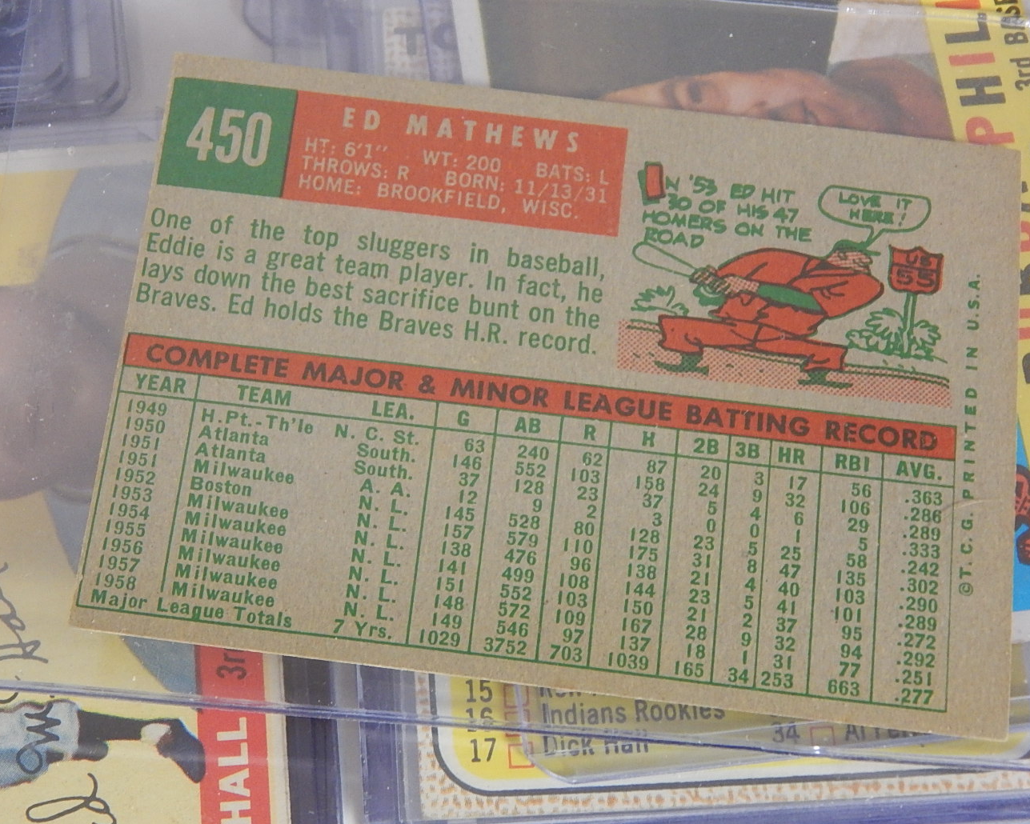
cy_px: 429
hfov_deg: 25.7
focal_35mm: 74
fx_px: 2256
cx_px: 432
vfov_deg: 20.7
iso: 400
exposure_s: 1/50
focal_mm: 10.9
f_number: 4
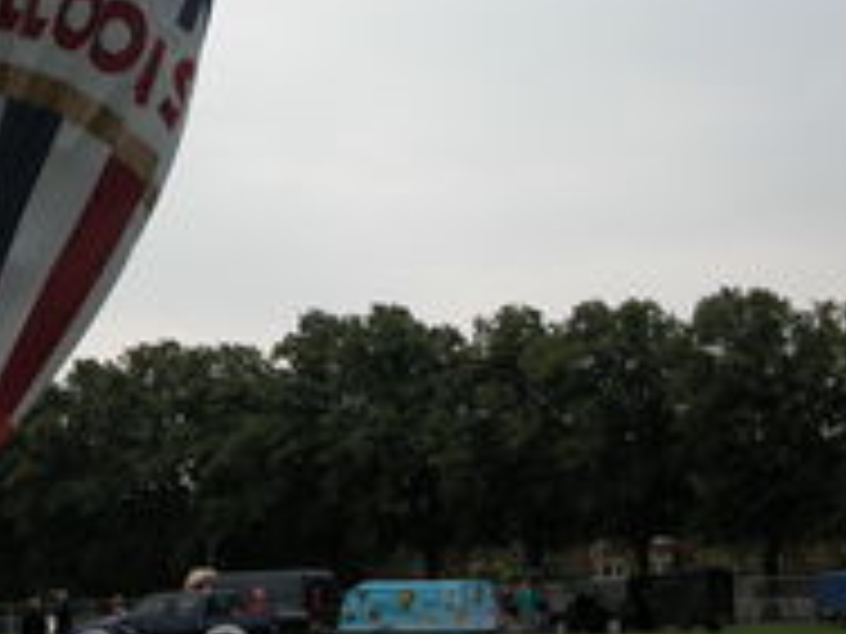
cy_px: 112
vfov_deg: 13.0
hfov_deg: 17.1
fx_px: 2762
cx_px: 14
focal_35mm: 113
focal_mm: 13.7
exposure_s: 1/73.8
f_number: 3.1
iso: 100
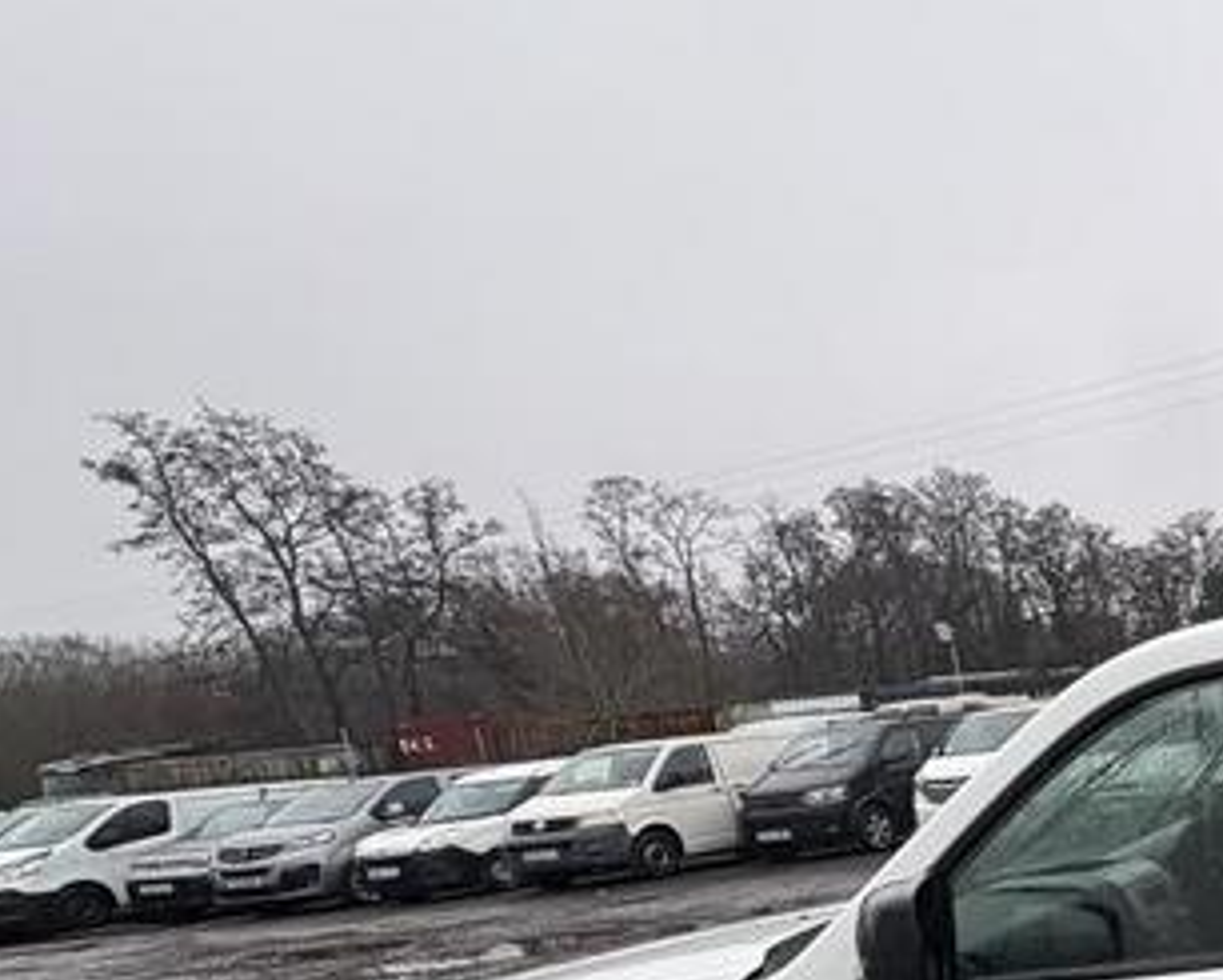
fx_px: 1448
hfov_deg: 31.1
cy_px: 888
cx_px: 1711
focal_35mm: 40
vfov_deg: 35.1
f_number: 2.2
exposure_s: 1/144
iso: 40
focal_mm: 2.22
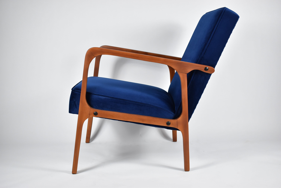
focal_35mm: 46
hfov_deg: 42.3
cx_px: 140
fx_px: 363
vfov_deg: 29.0
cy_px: 94
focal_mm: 31
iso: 1000
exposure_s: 1/125
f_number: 4.2
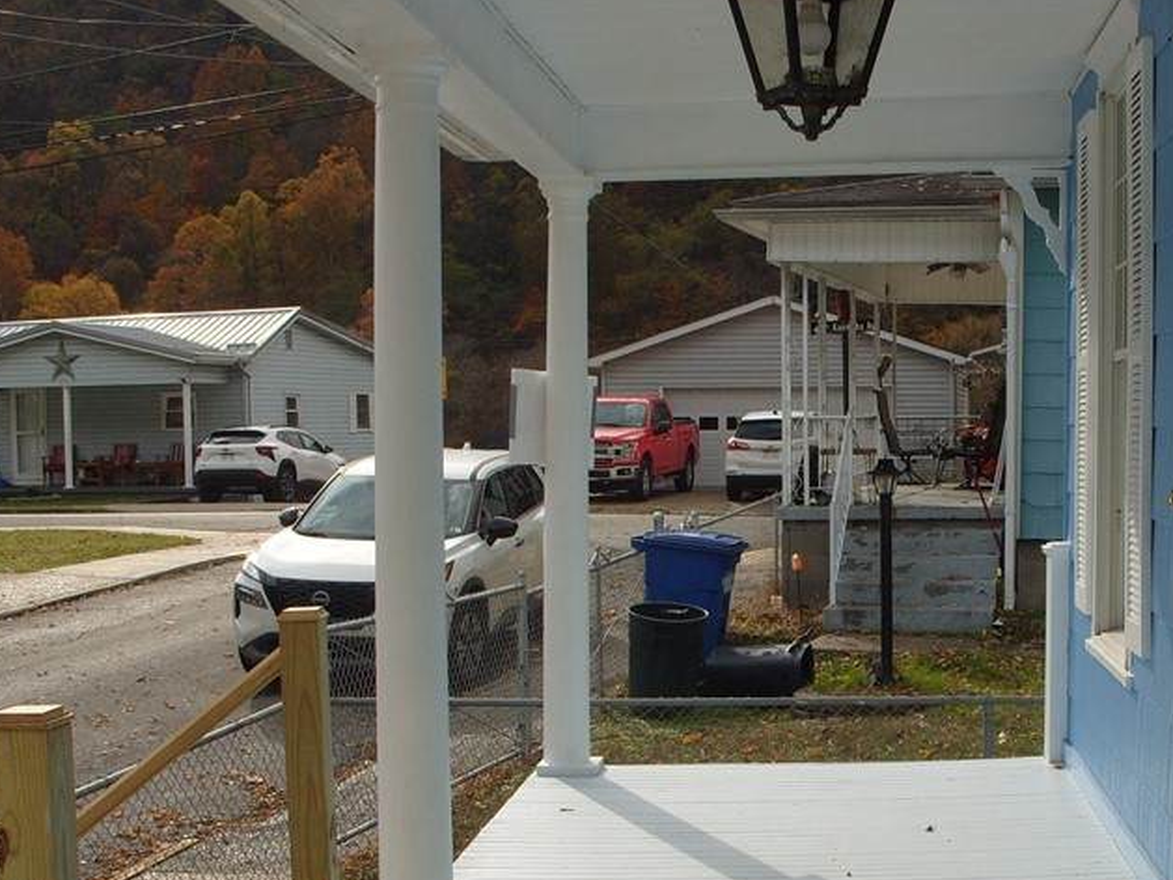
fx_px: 1932
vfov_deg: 25.4
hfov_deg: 33.4
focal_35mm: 57
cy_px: 639
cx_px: 793
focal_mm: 7.8
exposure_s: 1/350
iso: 80
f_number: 6.3
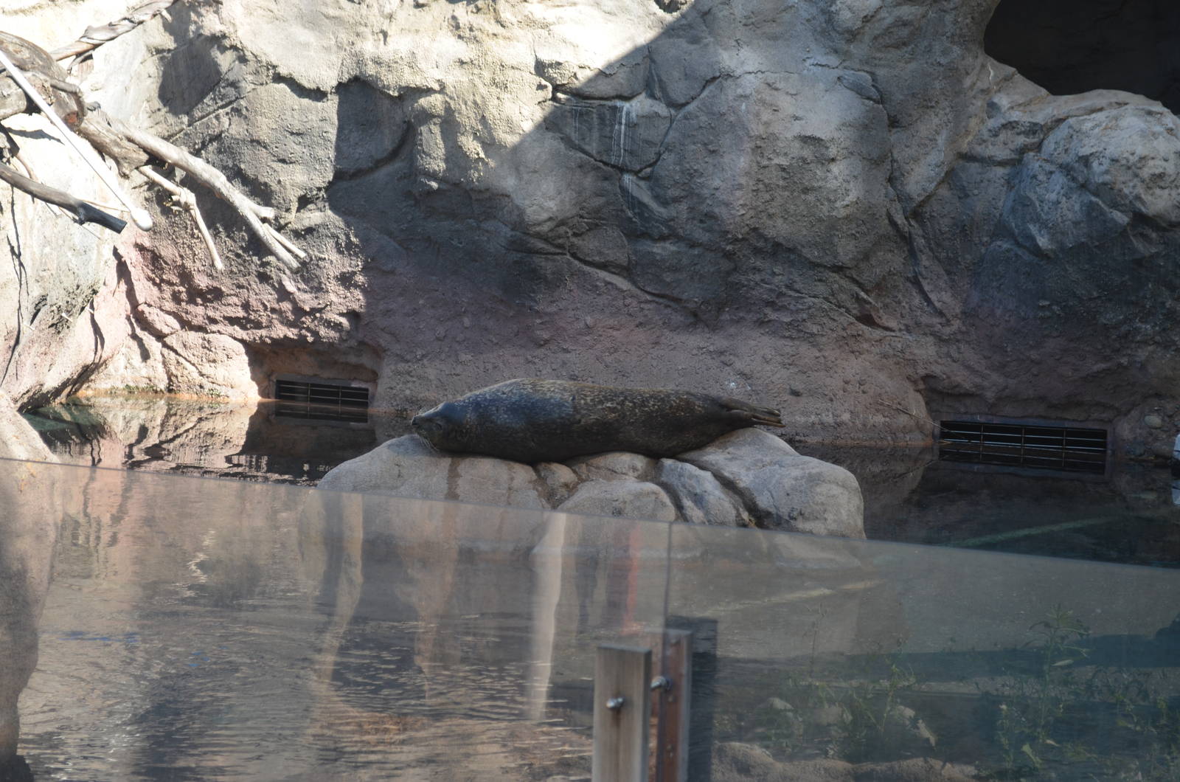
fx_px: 2355
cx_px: 590
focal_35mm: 72
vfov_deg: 18.8
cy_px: 391
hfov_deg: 28.1
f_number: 6.3
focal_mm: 48
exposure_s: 1/160
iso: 200
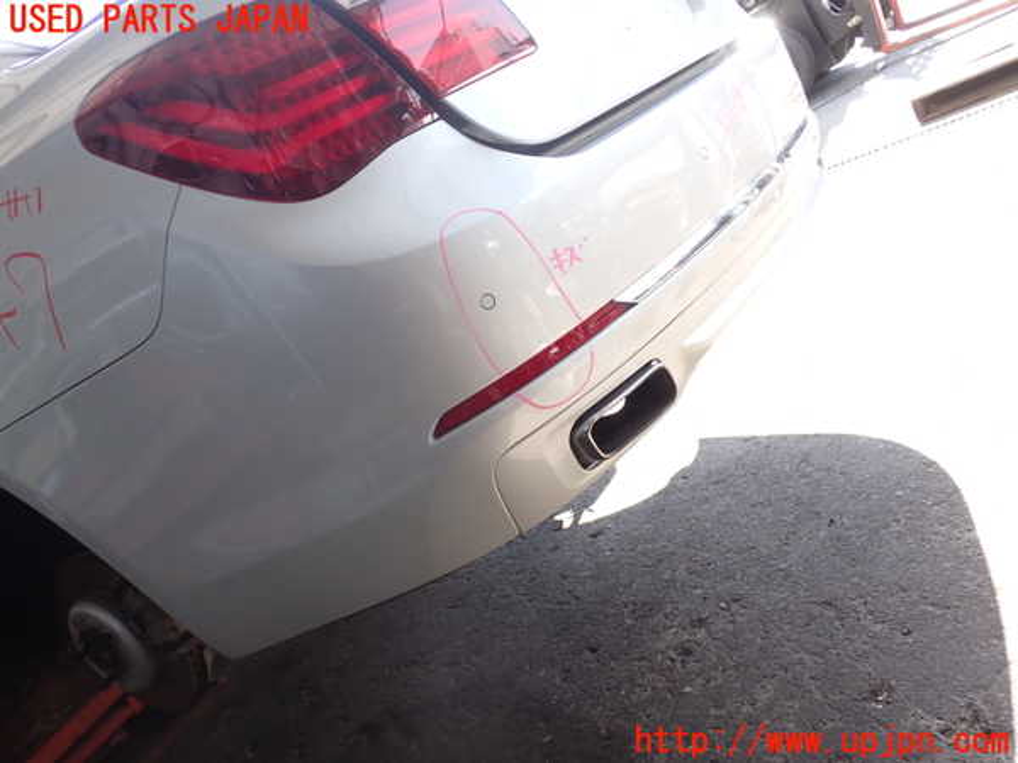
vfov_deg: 46.8
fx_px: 882
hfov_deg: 60.0
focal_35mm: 30
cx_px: 509
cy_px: 382
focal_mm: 5.4
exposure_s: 1/100
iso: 100
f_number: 3.2
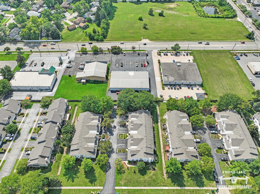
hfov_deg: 71.6
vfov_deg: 56.8
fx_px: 180
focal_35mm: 24
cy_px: 97
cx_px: 130
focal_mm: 12.29
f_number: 2.8
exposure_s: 1/800
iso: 110
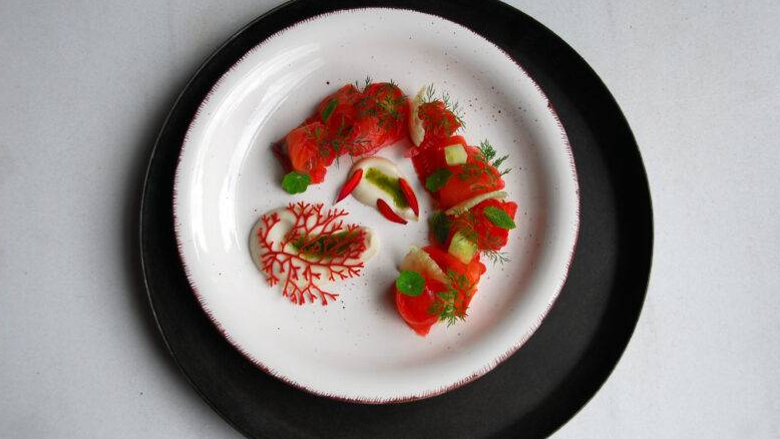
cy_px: 233
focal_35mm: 47
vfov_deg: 25.7
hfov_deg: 44.1
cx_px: 392
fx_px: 963
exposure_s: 1/200
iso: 200
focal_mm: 29
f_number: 5
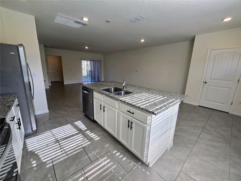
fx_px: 91
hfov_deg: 106.2
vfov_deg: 89.9
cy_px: 90
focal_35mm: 13
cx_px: 120
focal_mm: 2.2
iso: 50
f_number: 2.2
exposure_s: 1/126
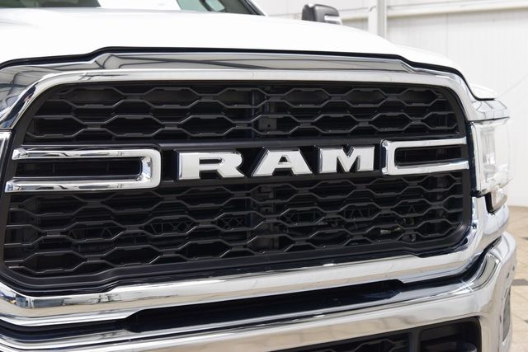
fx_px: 880
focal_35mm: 60
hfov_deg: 33.4
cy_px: 176
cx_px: 264
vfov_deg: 22.6
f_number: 6.3
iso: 720
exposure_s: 1/15
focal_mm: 40
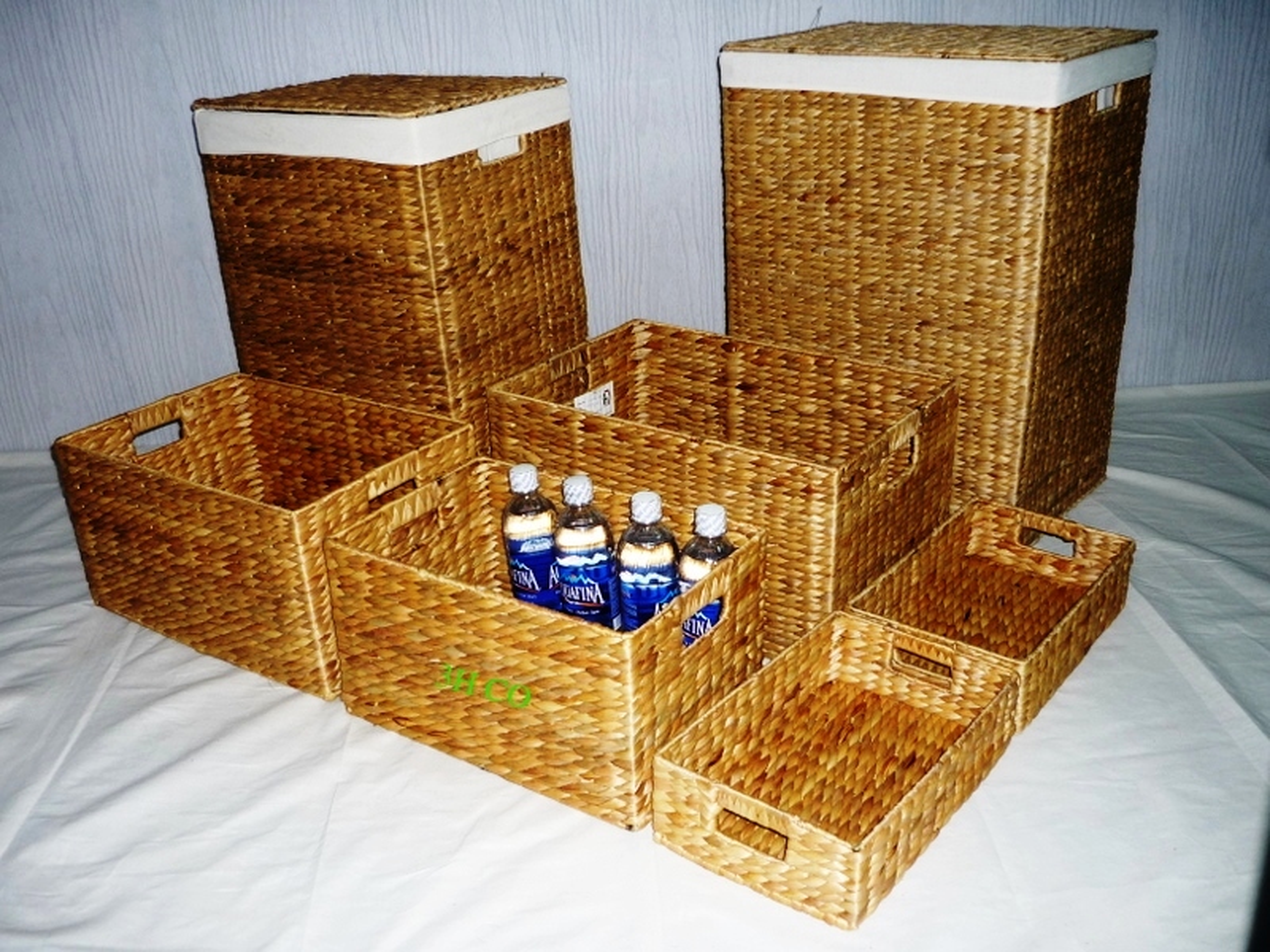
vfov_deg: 42.9
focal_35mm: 33
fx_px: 1211
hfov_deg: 55.4
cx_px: 635
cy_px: 476
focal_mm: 5.5
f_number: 2.8
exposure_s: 1/30
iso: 100
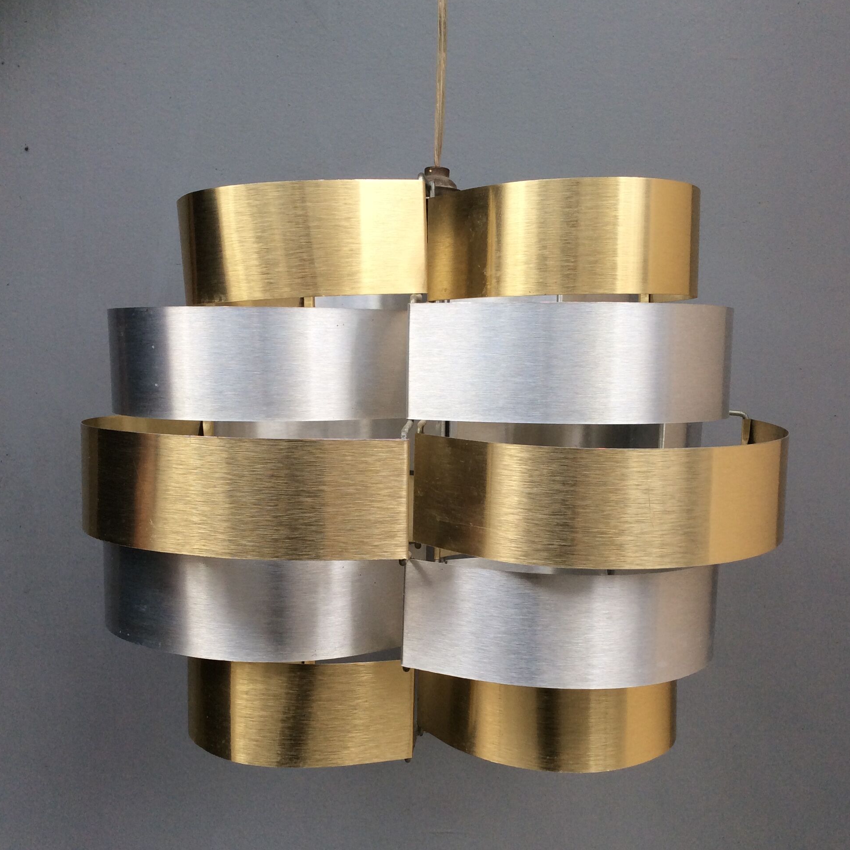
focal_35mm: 38
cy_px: 476
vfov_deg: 43.8
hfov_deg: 43.9
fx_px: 1056
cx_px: 425
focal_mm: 3.3
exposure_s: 1/240
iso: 32
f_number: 2.4
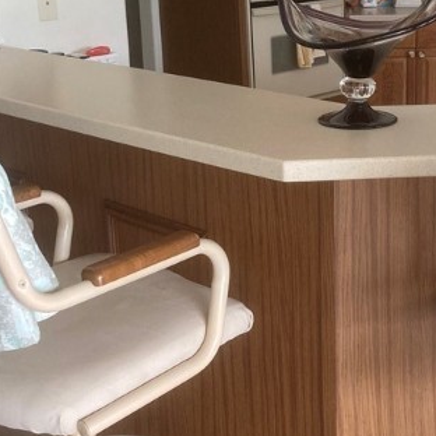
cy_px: 120
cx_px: 395
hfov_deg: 27.1
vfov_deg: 27.8
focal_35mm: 61
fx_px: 869
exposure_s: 1/73
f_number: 1.8
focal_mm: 3.99
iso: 80
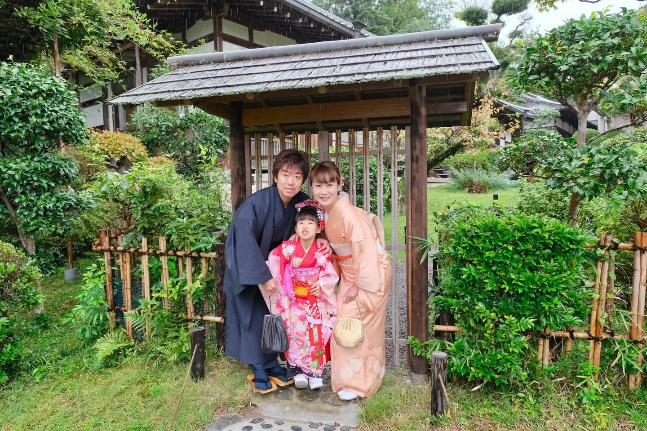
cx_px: 324
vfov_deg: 53.1
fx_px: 431
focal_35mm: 24
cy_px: 216
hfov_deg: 73.8
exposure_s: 1/125
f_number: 6.4
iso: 1600
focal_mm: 16
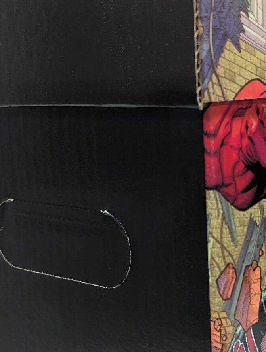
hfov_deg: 21.1
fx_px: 705
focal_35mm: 69
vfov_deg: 28.0
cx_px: 224
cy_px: 220
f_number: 1.85
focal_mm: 6.81
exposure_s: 1/60
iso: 173
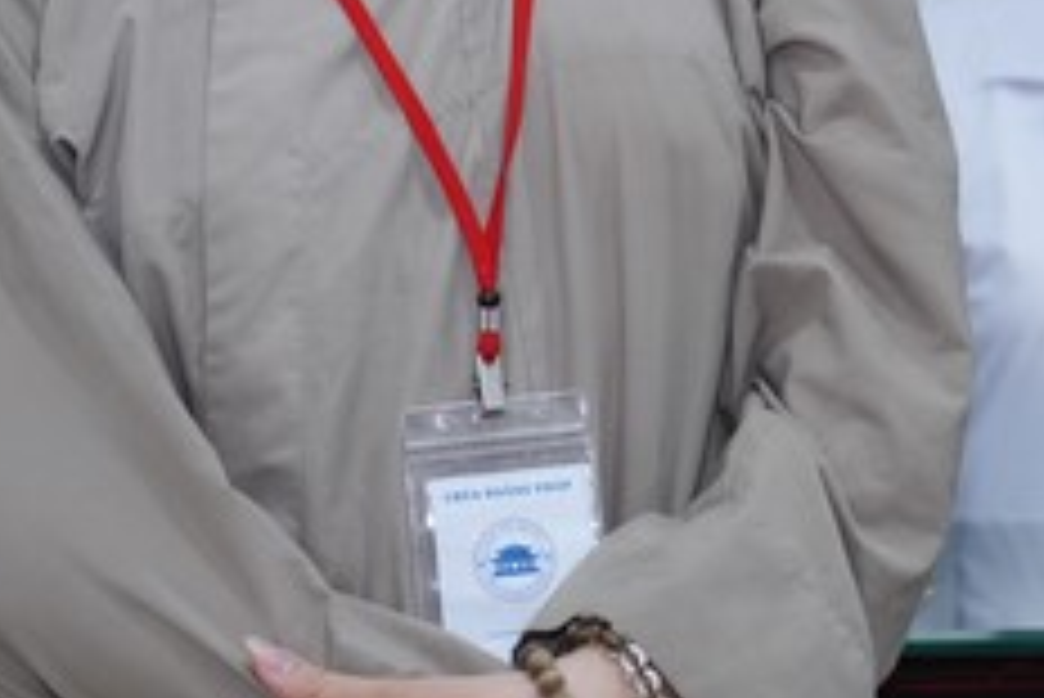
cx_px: 670
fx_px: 5687
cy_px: 20
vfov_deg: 7.0
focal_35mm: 196
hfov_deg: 10.5
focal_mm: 70
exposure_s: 1/100
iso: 1250
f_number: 3.5
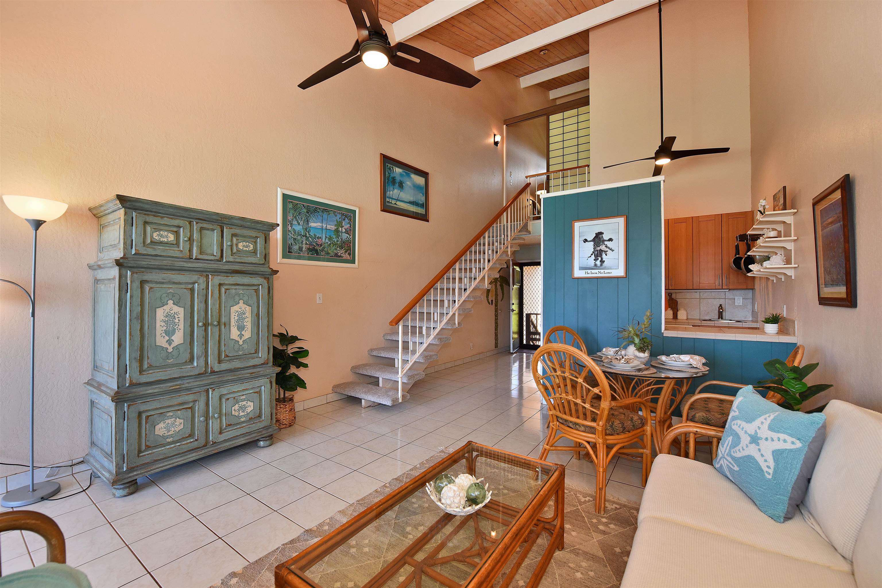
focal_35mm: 14
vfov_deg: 81.2
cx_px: 441
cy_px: 294
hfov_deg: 104.2
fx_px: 343
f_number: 5
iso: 800
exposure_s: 1/100
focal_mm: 14
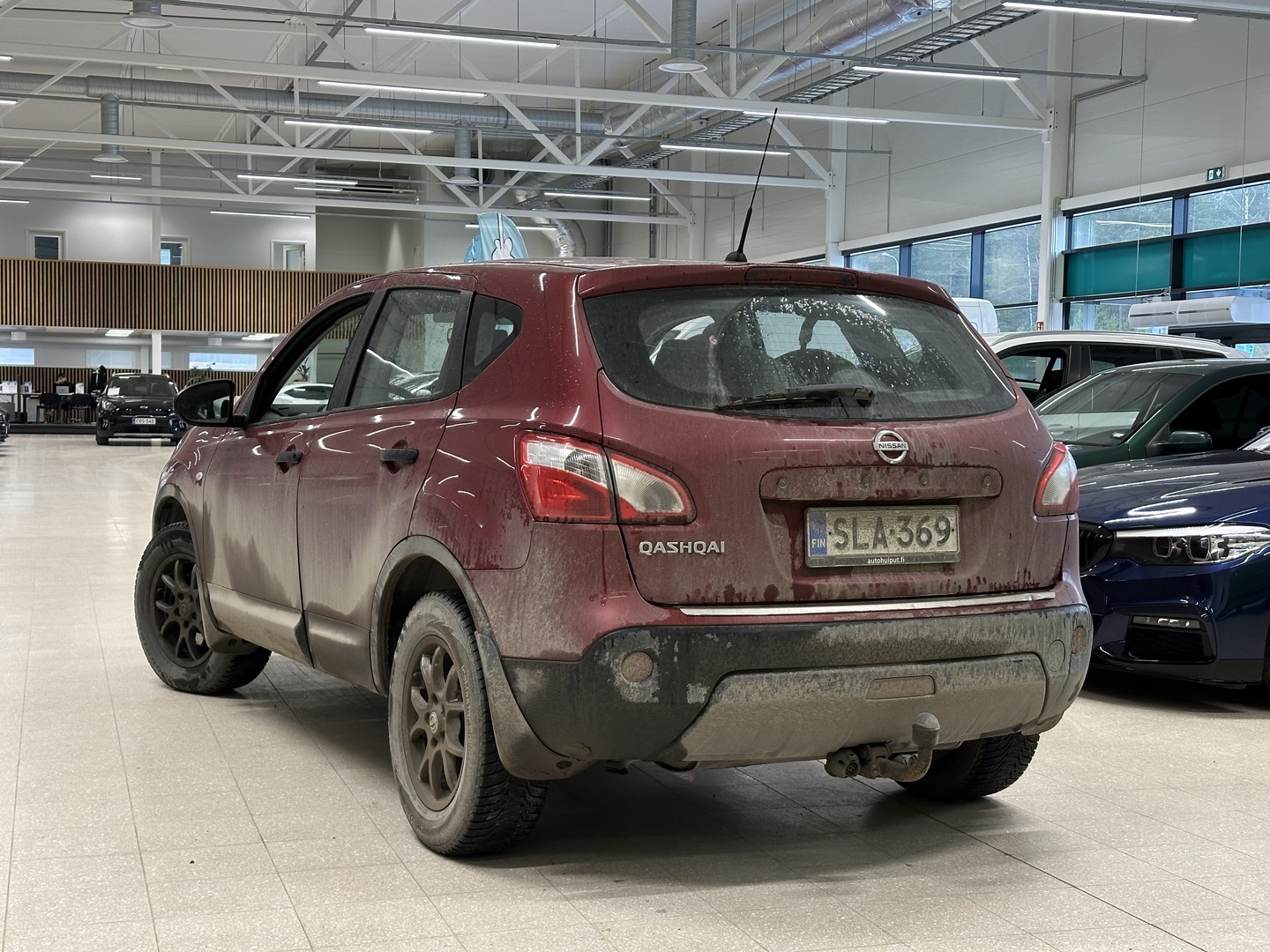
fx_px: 1761
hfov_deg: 39.7
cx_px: 635
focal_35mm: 48
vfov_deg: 30.3
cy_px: 476
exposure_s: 1/99
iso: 125
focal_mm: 6.86
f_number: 1.78
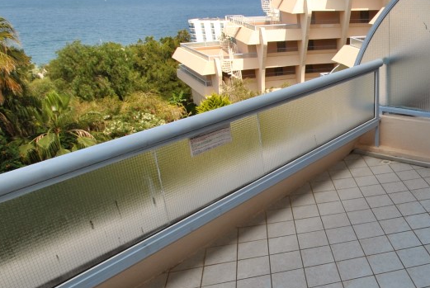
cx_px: 387
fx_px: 395
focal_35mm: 33
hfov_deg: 50.7
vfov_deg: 40.0
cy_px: 159
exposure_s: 1/200
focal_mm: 10
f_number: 8
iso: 100
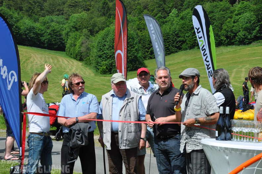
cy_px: 87
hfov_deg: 29.9
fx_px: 491
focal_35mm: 68
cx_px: 131
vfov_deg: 20.1
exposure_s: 1/200
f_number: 14
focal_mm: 45
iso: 200
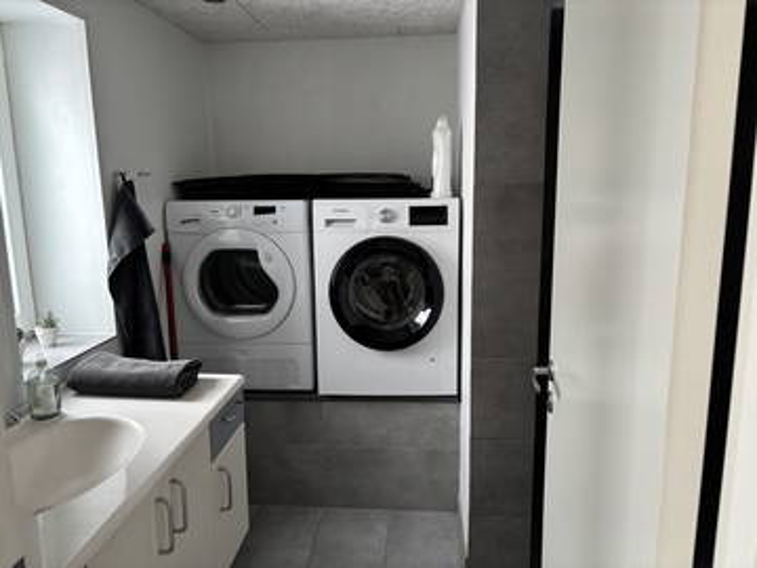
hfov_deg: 67.3
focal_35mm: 26
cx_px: 378
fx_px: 569
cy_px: 284
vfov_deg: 53.1
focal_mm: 5.96
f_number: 1.6
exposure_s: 1/60
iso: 250
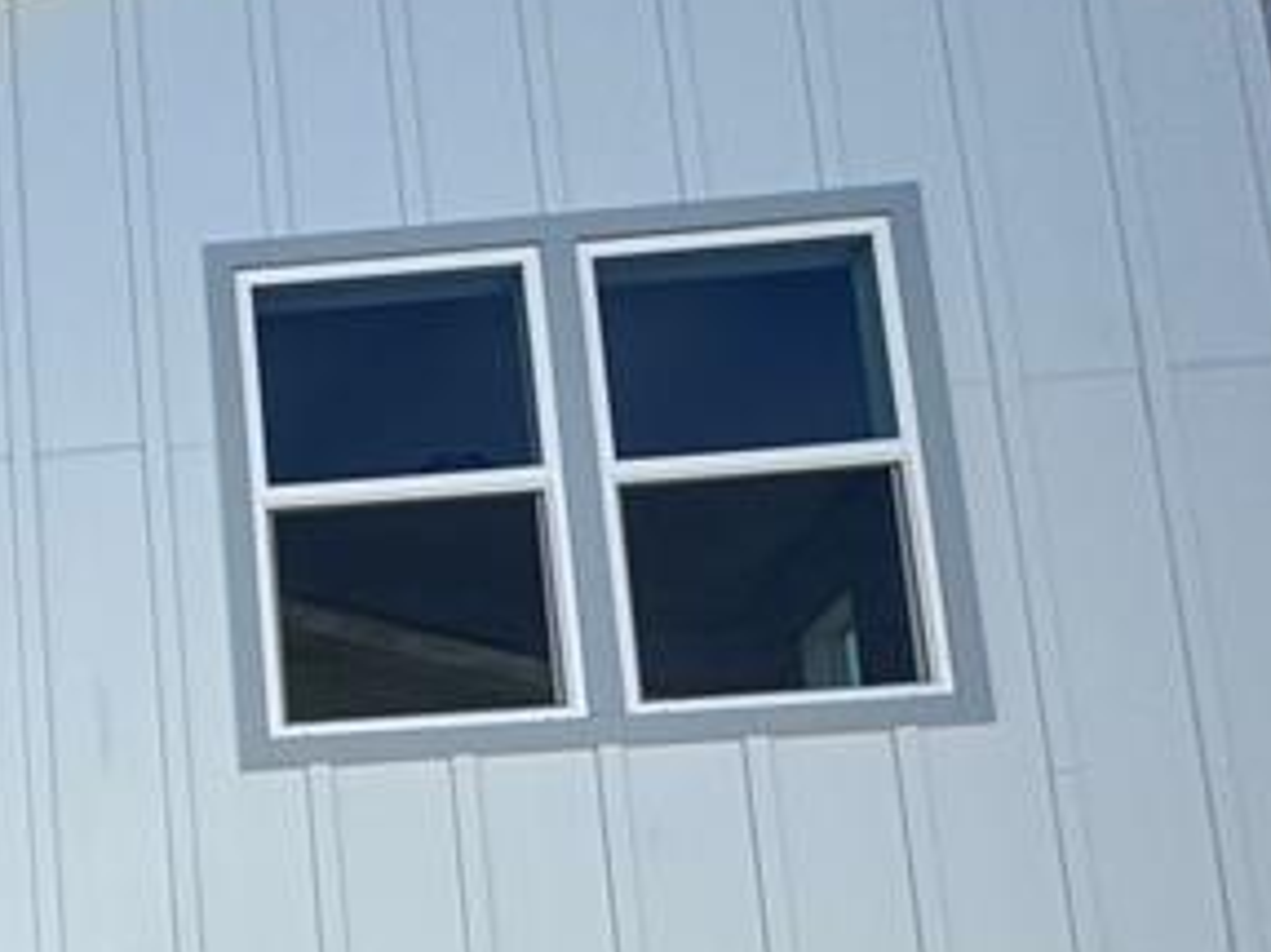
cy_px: 1286
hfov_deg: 32.3
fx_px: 1835
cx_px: -217
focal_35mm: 50
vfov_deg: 24.7
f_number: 2.2
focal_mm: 2.22
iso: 50
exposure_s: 1/1637
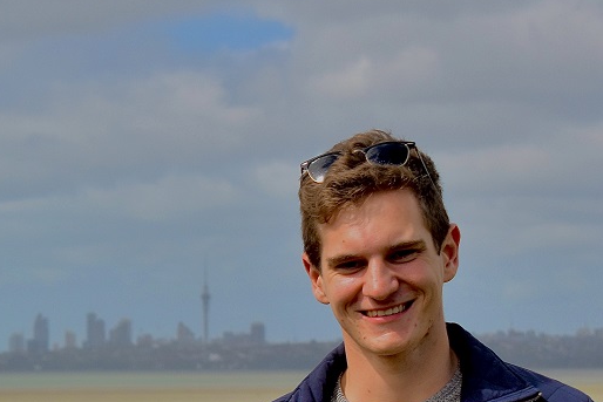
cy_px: 379
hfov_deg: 12.1
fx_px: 2815
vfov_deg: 8.1
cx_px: 52
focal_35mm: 168
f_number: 7.1
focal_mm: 48
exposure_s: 1/1600
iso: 400
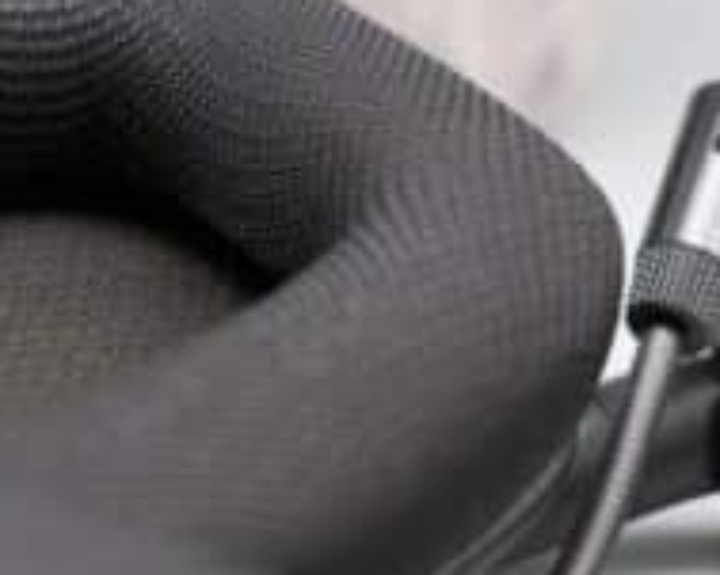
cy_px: 232
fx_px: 3088
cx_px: 99
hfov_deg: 13.2
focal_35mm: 145
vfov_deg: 10.6
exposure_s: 1/150
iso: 1250
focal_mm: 50
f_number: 4.8
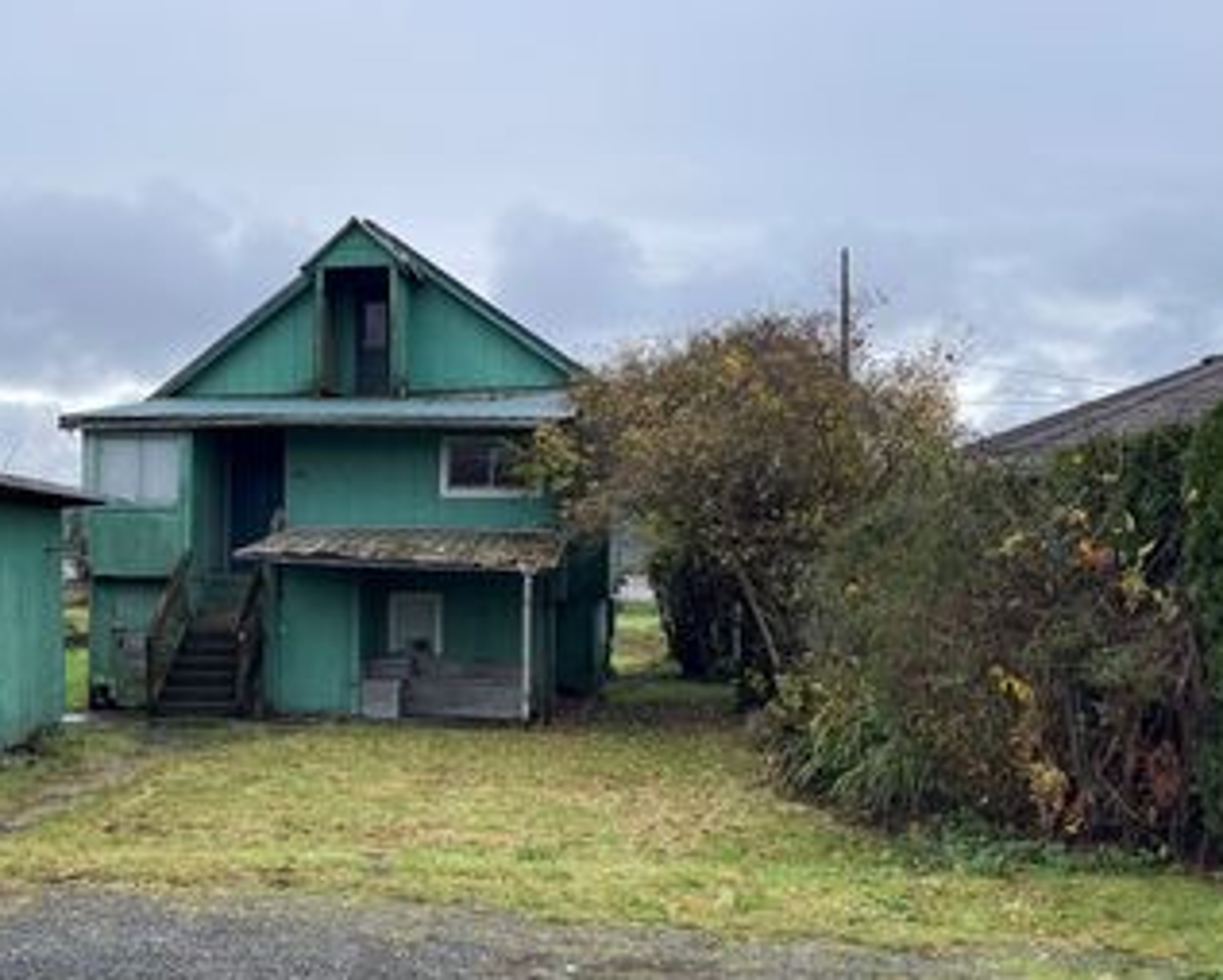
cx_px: 328
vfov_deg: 37.1
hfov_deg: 44.5
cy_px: 631
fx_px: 1449
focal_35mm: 40
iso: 50
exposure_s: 1/1513
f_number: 1.6
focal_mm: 5.1
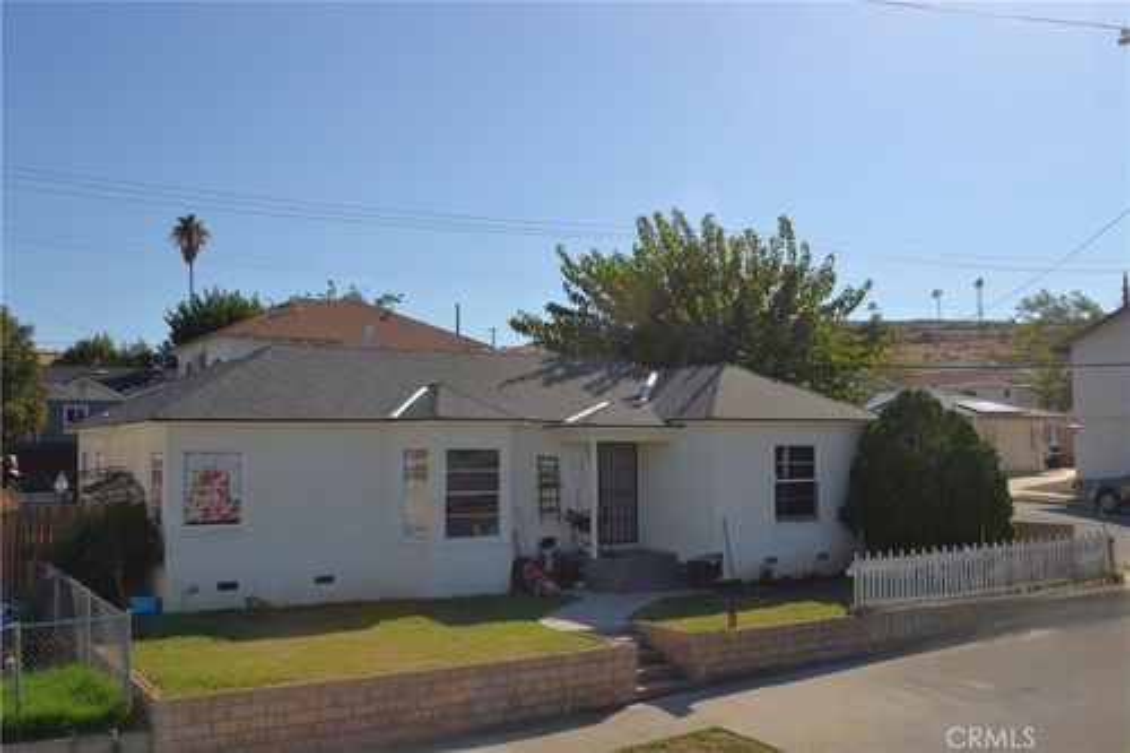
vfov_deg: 36.8
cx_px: 565
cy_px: 376
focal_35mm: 36
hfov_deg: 53.1
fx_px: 1130
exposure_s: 1/200
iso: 100
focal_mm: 24
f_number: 11
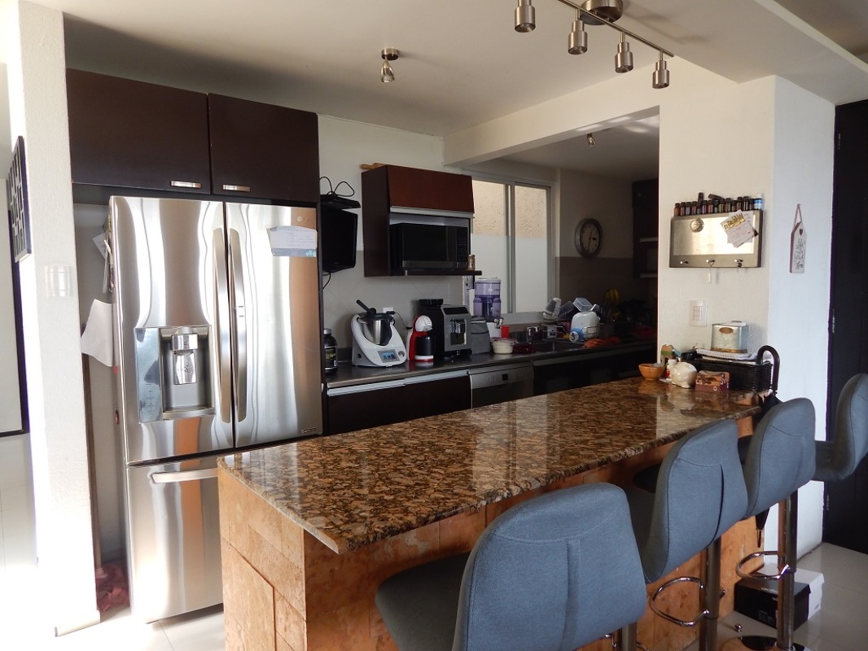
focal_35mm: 23
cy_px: 326
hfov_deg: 73.9
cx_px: 434
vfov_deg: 58.9
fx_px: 577
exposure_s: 1/30
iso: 125
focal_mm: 4
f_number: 3
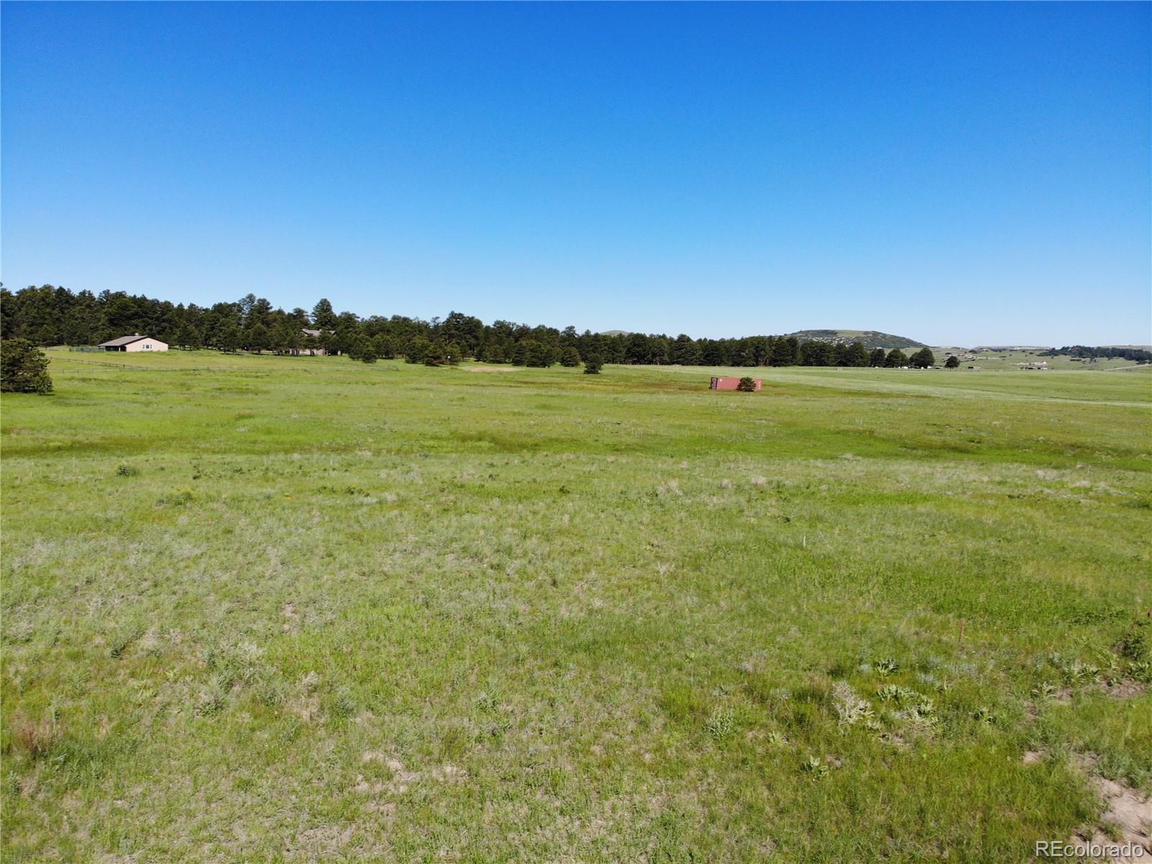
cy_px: 432
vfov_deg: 56.8
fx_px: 798
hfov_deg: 71.6
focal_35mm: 24
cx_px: 576
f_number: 2.8
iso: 100
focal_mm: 4.5
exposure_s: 1/1024
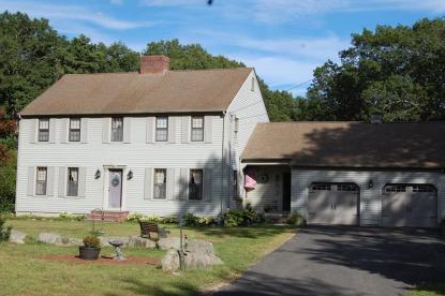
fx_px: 624
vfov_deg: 26.7
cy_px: 138
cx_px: 241
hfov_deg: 39.2
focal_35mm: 51
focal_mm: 31
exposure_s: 1/320
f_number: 9
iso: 200
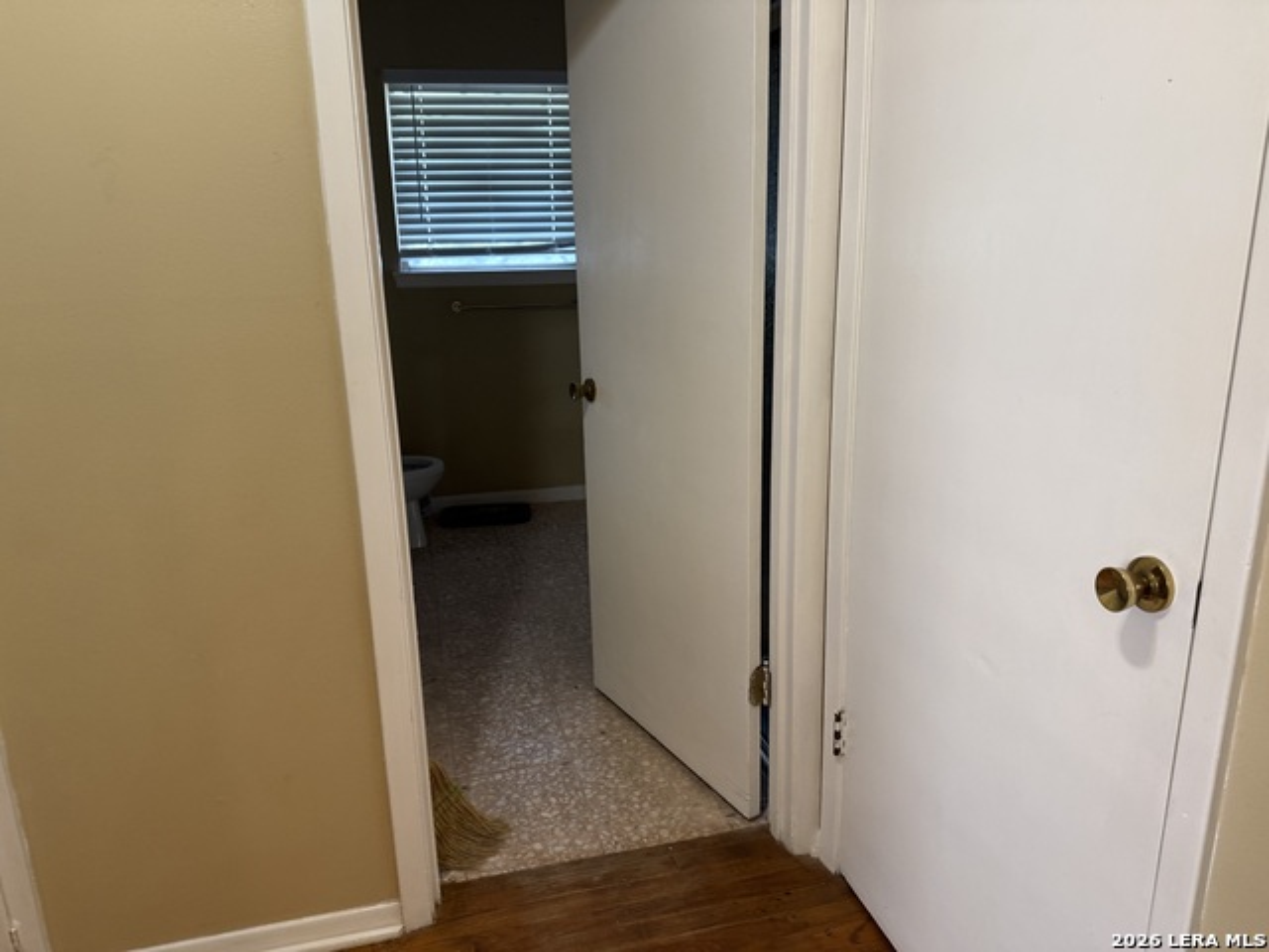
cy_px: 476
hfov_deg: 71.6
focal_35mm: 24
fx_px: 880
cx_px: 634
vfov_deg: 56.8
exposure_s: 1/60
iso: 200
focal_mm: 6.76
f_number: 1.78
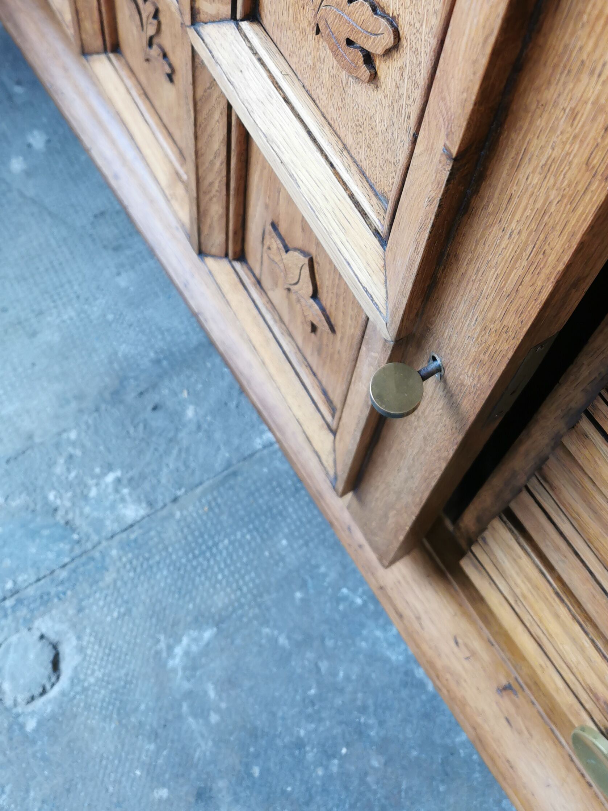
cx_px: 409
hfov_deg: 32.6
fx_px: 1031
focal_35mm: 44
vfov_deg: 41.0
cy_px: 151
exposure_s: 1/60
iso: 100
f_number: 1.6
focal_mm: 5.56
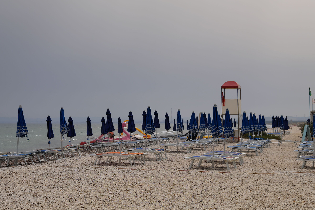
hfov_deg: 27.0
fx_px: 656
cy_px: 105
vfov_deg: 18.2
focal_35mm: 75
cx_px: 158
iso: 200
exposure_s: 1/1000
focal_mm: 50
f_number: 8
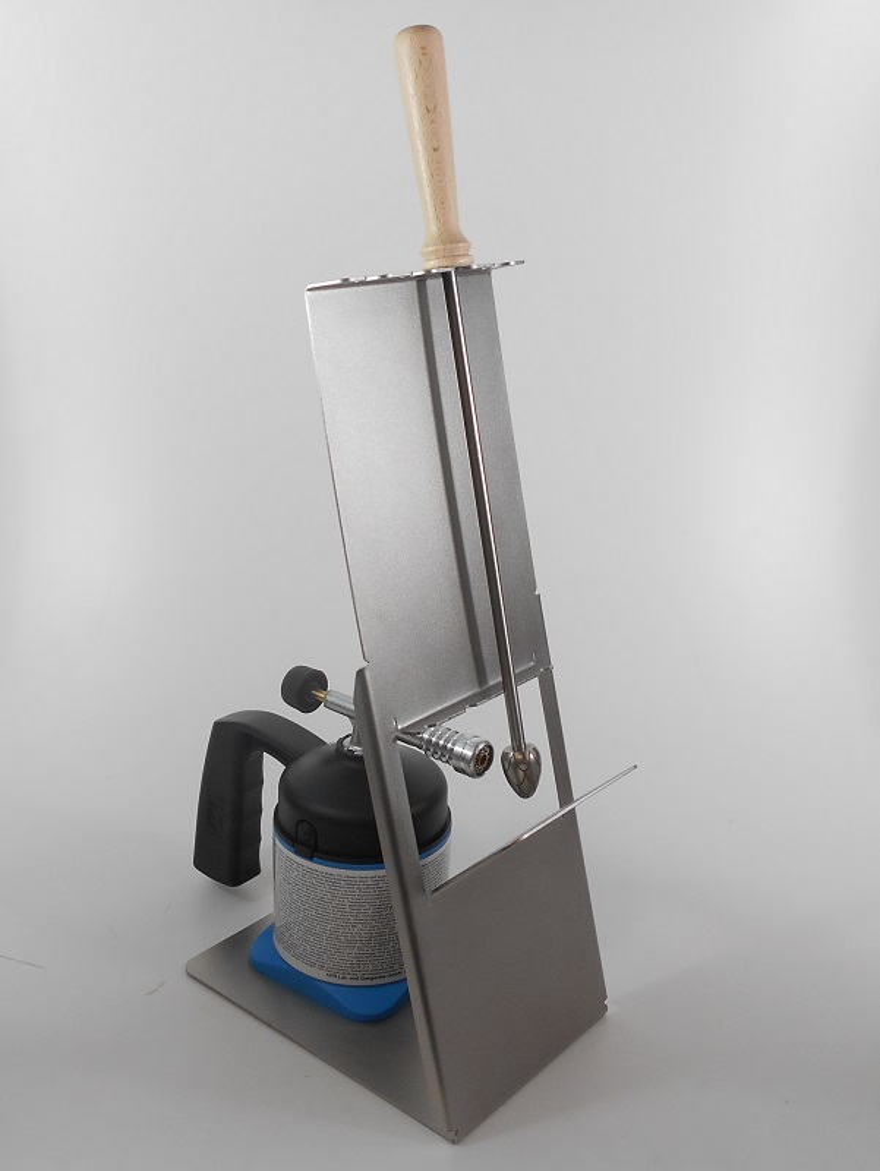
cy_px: 586
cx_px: 440
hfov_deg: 53.1
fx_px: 880
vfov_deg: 67.3
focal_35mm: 26
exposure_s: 1/40
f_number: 3.2
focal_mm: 4.6
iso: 80
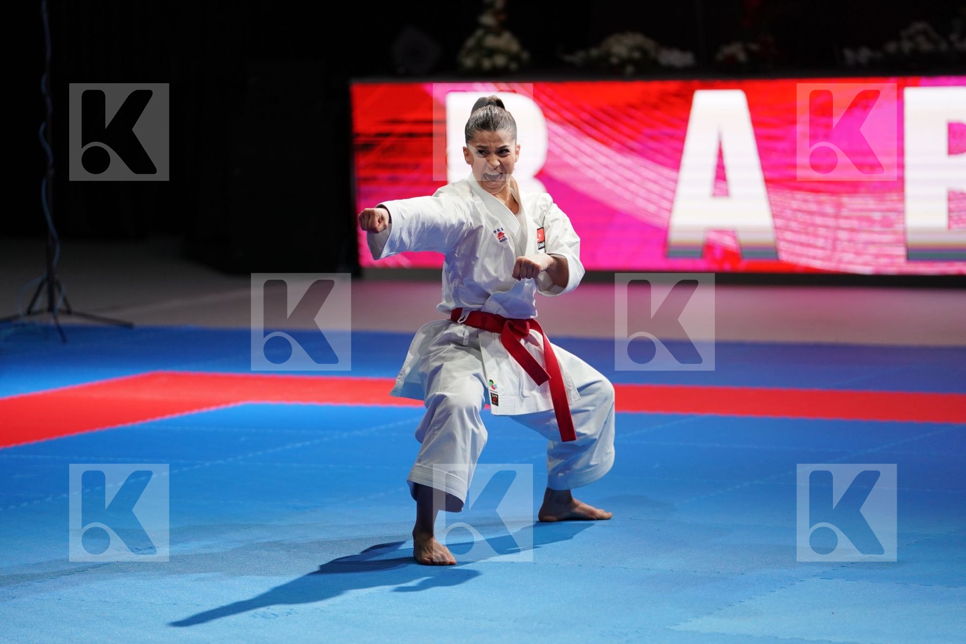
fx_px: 4266
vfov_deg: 8.6
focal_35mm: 159
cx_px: 483
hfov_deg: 12.9
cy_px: 322
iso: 1600
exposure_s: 1/500
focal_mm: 159
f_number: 2.8
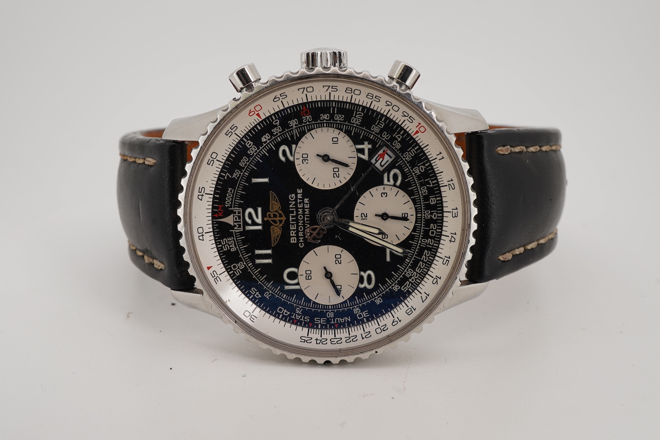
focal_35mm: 45
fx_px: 825
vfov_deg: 29.9
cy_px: 220
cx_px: 330
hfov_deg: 43.6
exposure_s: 1/160
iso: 160
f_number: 22
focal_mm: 30
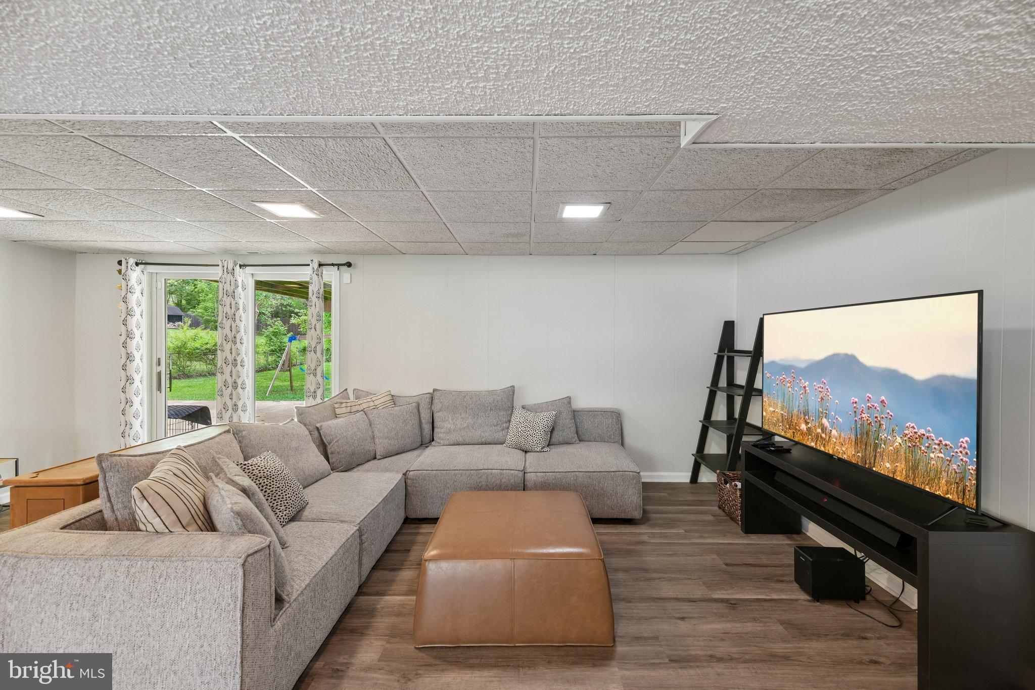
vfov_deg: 81.2
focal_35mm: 14
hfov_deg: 104.3
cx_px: 518
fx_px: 402
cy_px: 345
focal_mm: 14
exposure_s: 1/1.25
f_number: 8
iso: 400
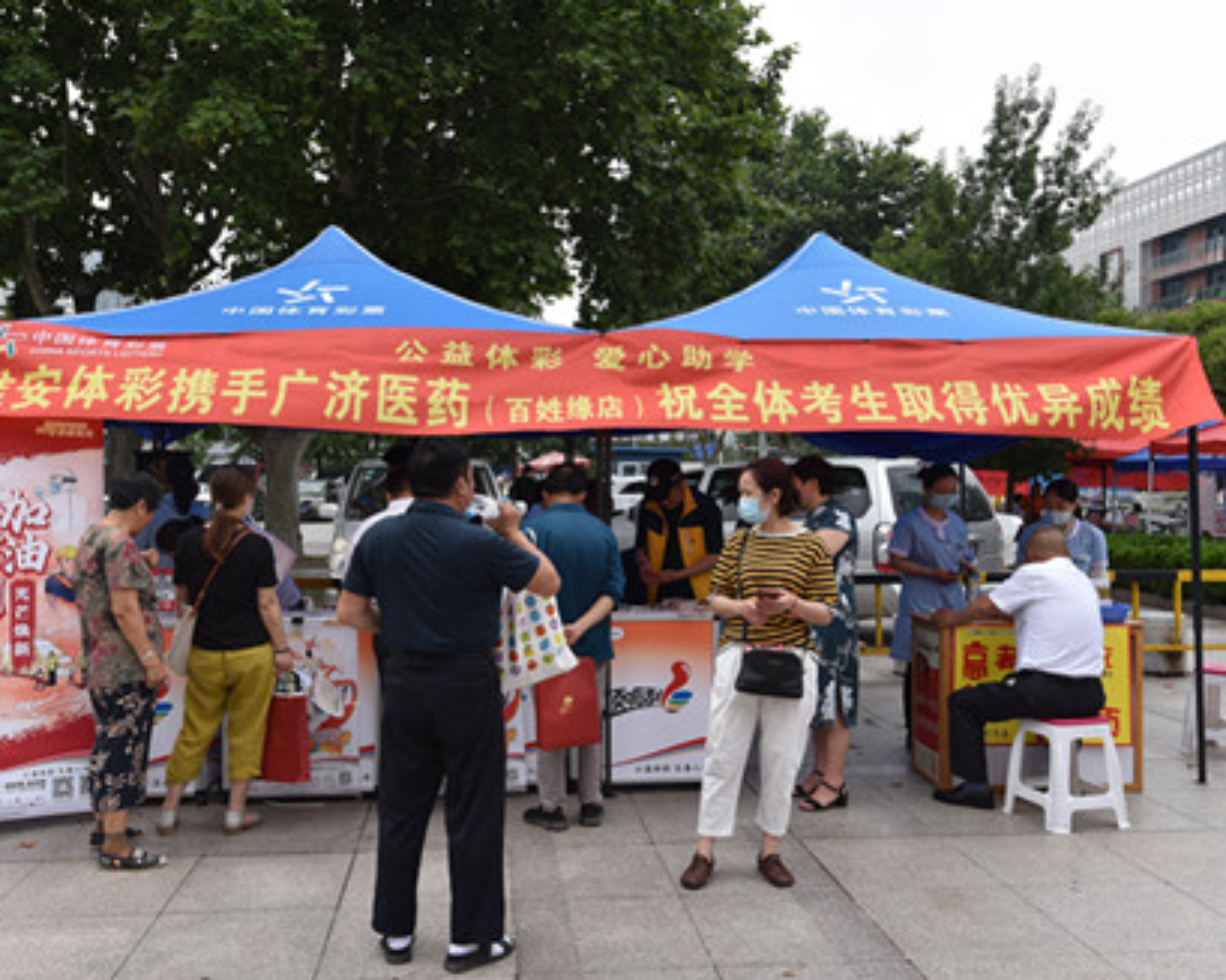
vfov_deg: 47.1
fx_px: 1125
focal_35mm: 31
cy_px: 490
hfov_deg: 57.1
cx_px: 564
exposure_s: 1/250
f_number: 8
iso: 200
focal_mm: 27
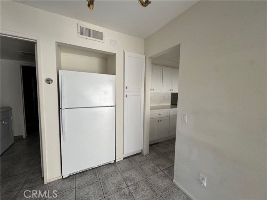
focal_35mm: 14
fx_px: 108
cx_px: 134
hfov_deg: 102.1
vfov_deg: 85.7
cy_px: 100
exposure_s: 1/99
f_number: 2.2
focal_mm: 2.22
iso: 50
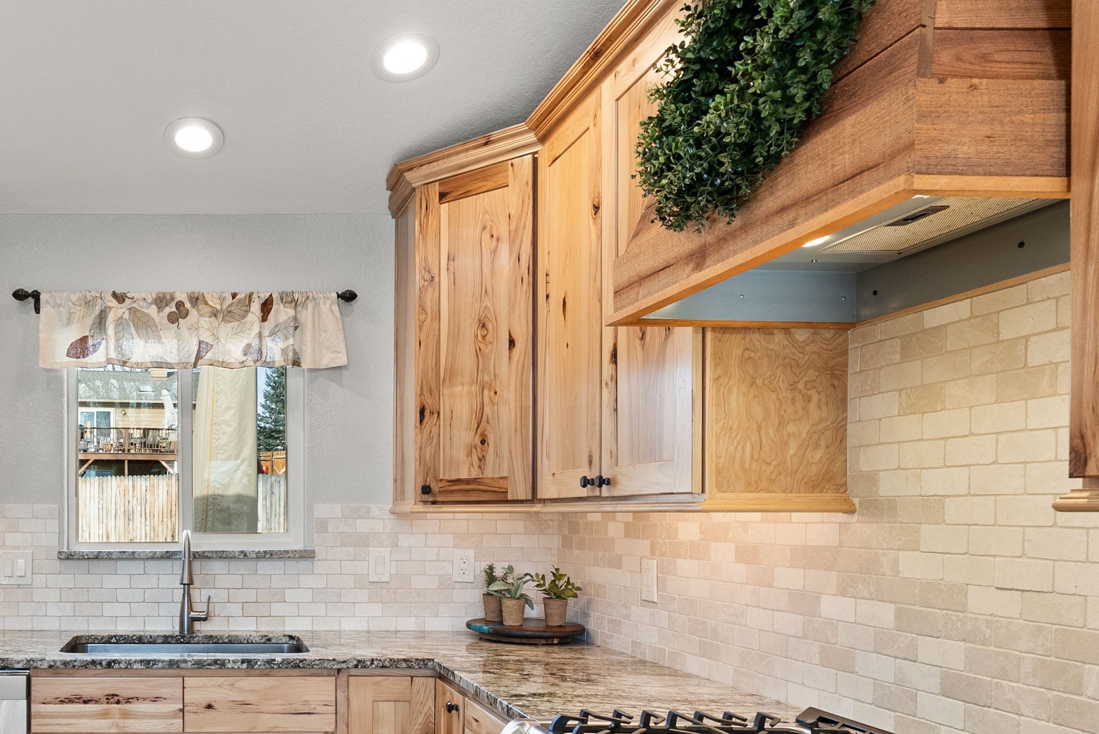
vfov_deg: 43.9
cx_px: 209
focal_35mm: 29
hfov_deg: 58.4
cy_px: 529
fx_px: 886
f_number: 8
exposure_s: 1/15
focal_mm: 16
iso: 640
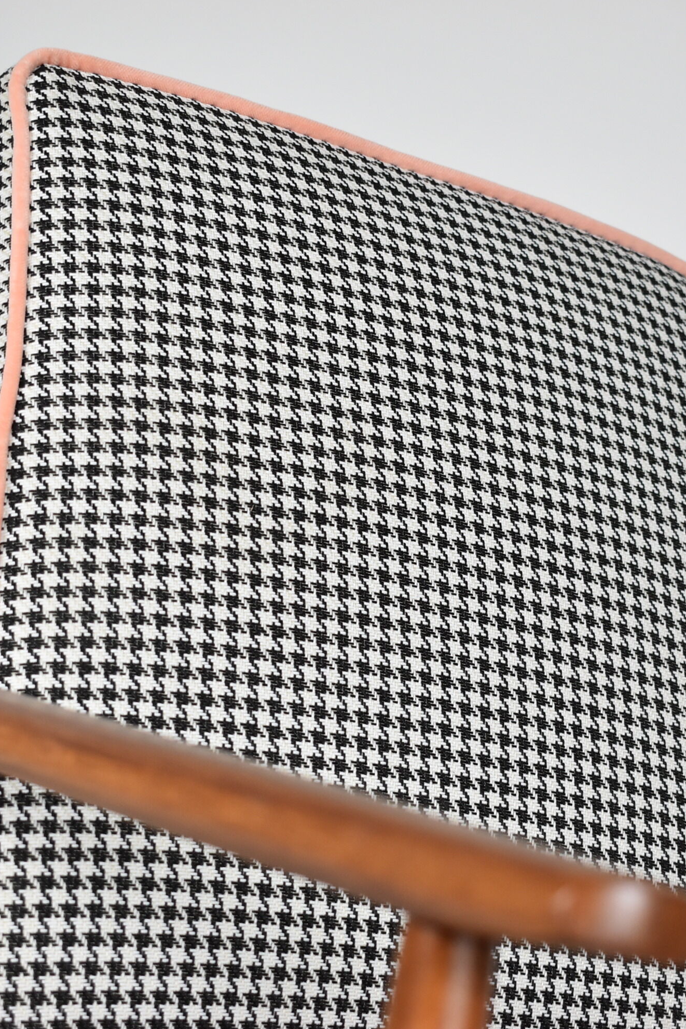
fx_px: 2201
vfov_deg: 26.3
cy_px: 512
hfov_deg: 17.7
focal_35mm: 77
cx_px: 282
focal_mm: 34
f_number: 5
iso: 800
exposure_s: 1/125
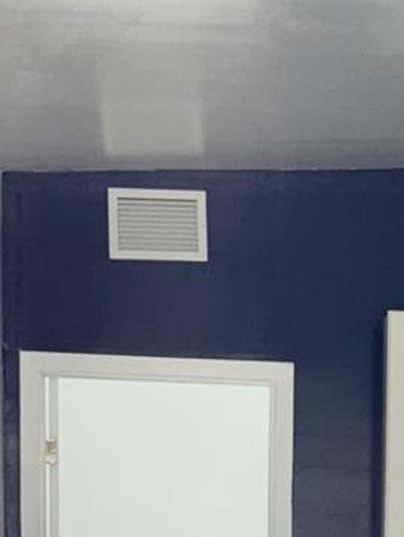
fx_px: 2471
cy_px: 863
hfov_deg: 9.2
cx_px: 550
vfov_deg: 11.7
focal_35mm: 159
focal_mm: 6.86
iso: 100
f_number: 1.78
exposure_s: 1/156
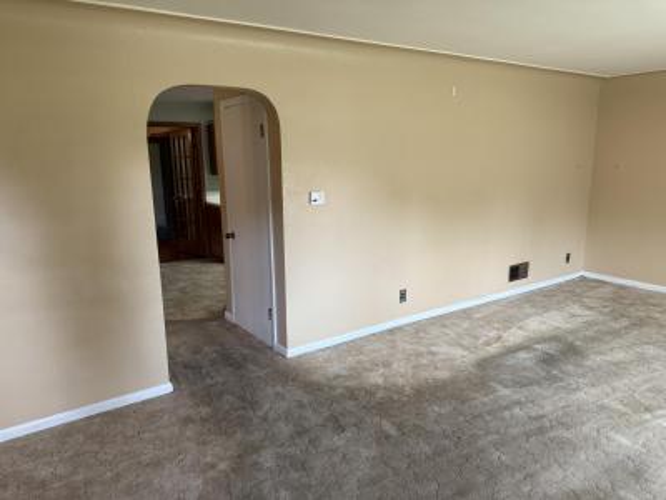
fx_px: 462
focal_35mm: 24
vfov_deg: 56.8
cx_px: 333
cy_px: 250
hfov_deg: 71.6
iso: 160
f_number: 1.78
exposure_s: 1/121
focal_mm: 6.76
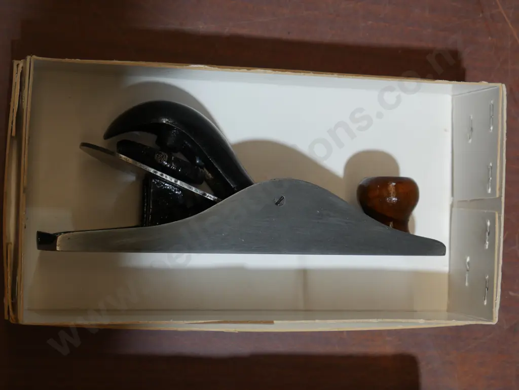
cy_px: 195
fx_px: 1110
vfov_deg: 19.9
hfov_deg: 26.3
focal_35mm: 74
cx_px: 260
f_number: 5.5
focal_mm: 37
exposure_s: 1/80
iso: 320
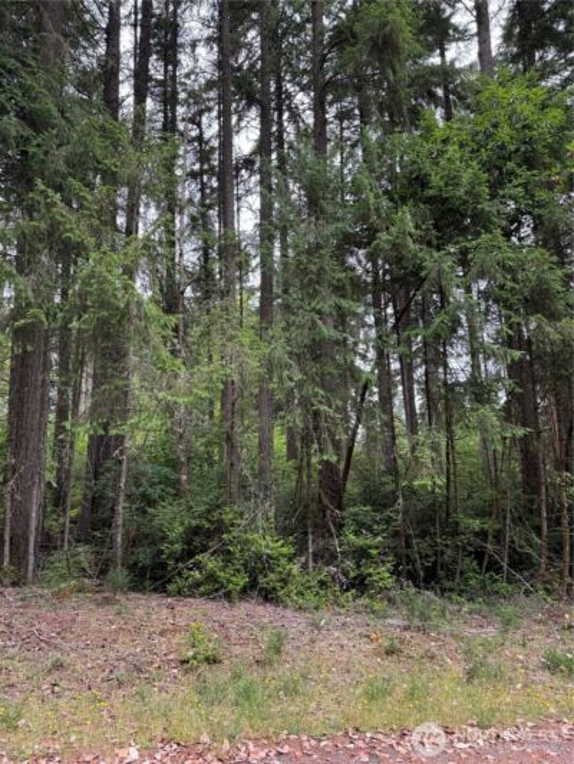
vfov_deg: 71.6
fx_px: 530
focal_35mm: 24
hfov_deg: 56.8
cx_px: 287
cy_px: 382
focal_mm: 6.76
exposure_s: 1/160
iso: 80
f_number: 1.78
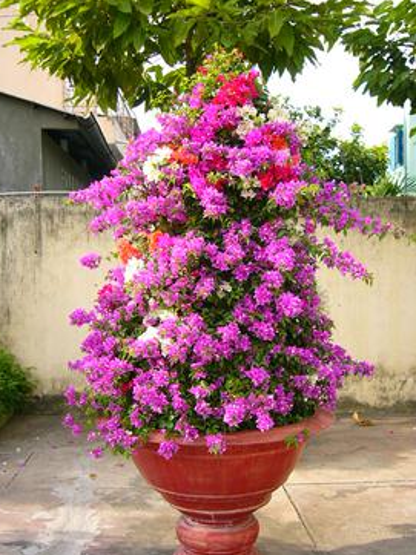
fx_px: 674
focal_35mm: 42
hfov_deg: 34.3
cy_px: 294
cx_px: 206
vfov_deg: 44.8
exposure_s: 1/250
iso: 50
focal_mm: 6.3
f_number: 2.9
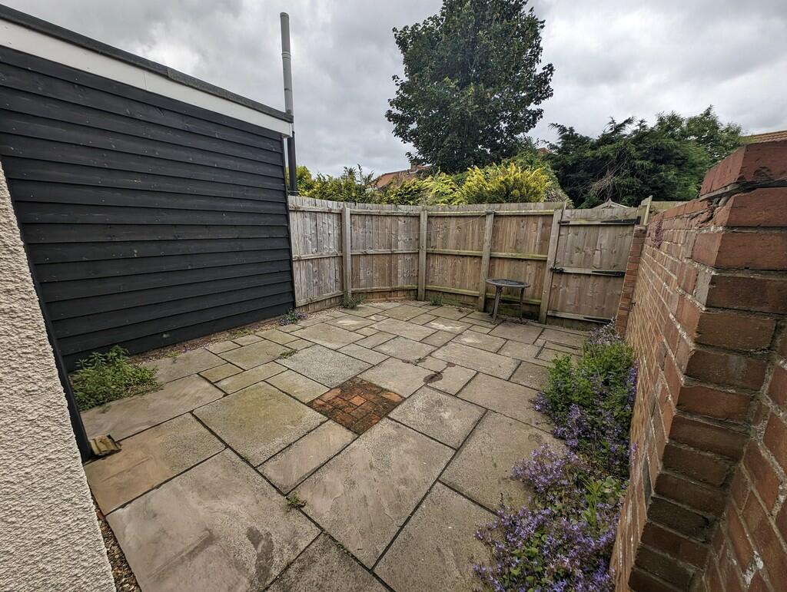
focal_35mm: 12
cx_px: 394
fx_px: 273
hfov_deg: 110.5
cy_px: 296
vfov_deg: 94.6
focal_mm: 2.23
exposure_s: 1/1088
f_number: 1.95
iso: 47
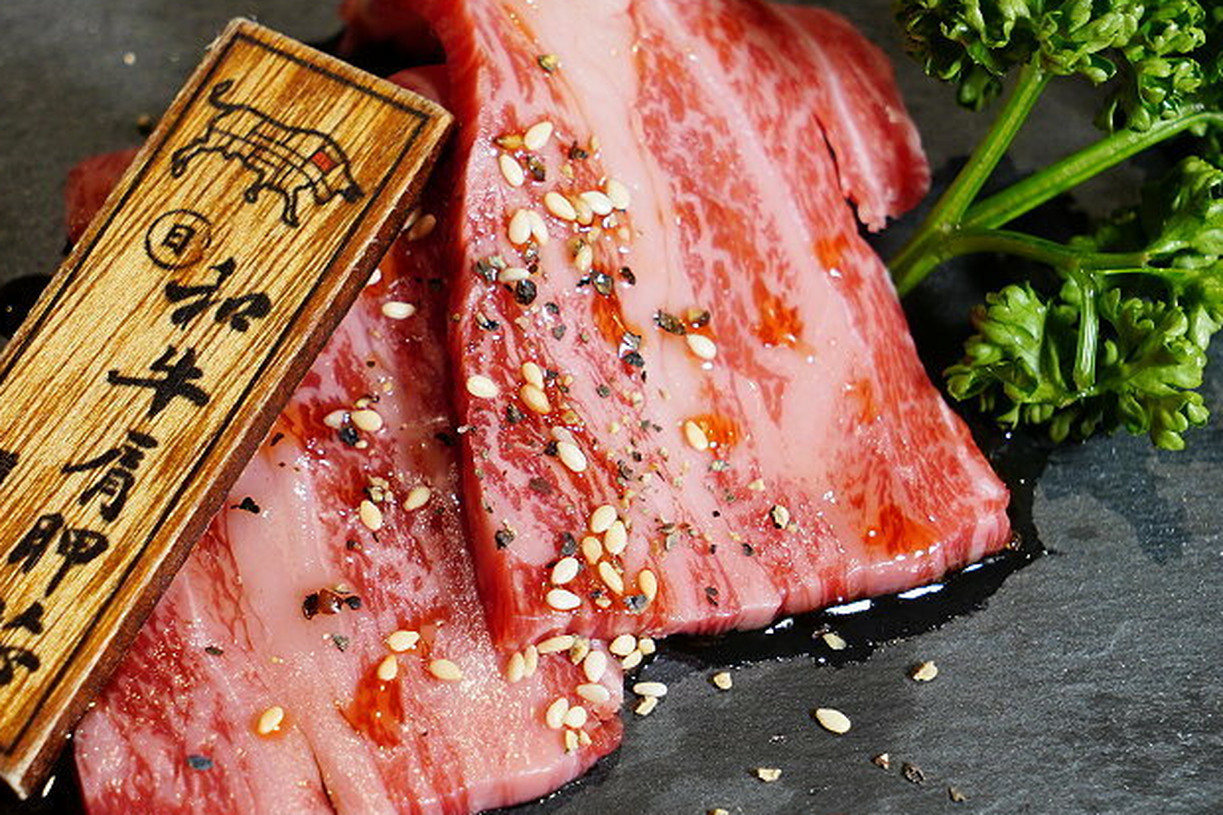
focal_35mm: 96
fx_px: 3260
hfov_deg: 21.2
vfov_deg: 14.2
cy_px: 421
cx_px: 529
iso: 1000
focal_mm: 70
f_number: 9
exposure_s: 1/80
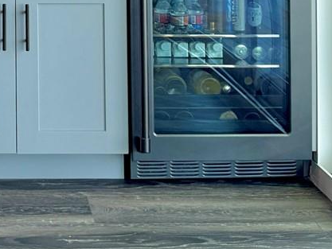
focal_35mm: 92
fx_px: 883
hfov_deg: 20.5
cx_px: -10
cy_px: -137
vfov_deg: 14.8
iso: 100
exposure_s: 1/344
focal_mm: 6.76
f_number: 1.78
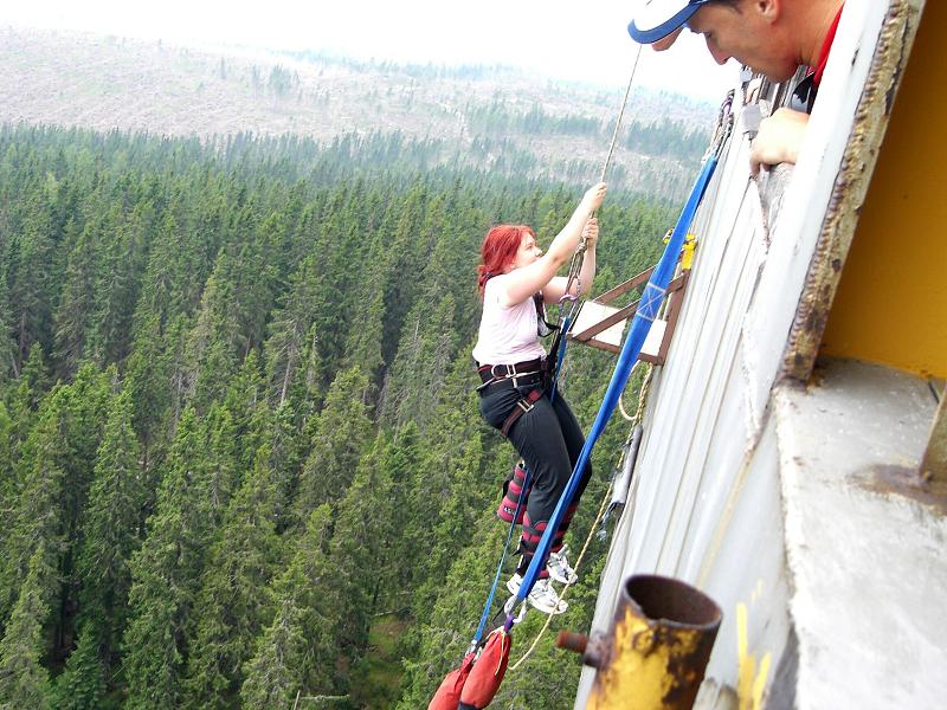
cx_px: 474
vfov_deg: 31.5
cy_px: 355
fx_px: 1258
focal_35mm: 46
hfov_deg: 41.2
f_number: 3.3
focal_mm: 7.56
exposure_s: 1/125
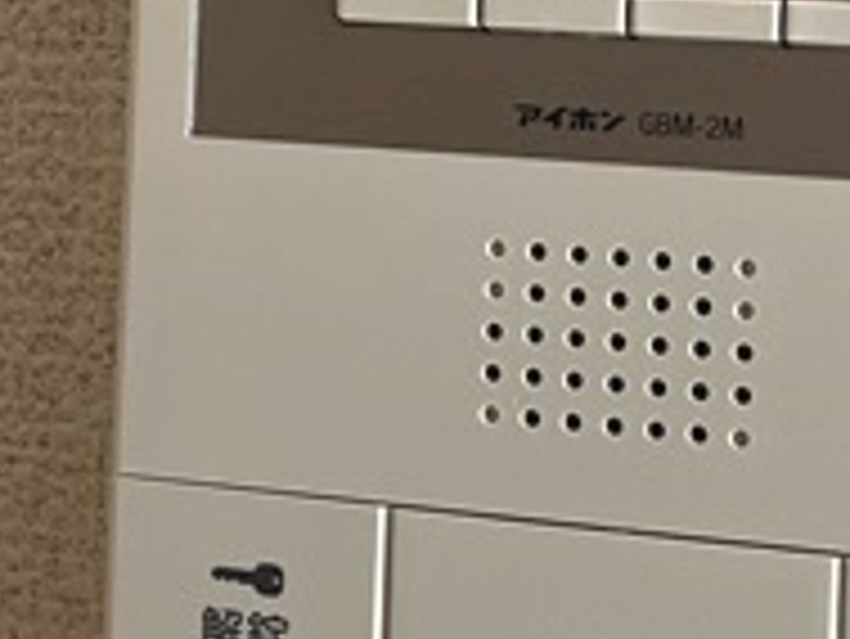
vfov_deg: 10.4
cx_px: 67
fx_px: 3464
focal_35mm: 141
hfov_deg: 13.8
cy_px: 4
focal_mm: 5.1
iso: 80
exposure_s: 1/100
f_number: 1.6
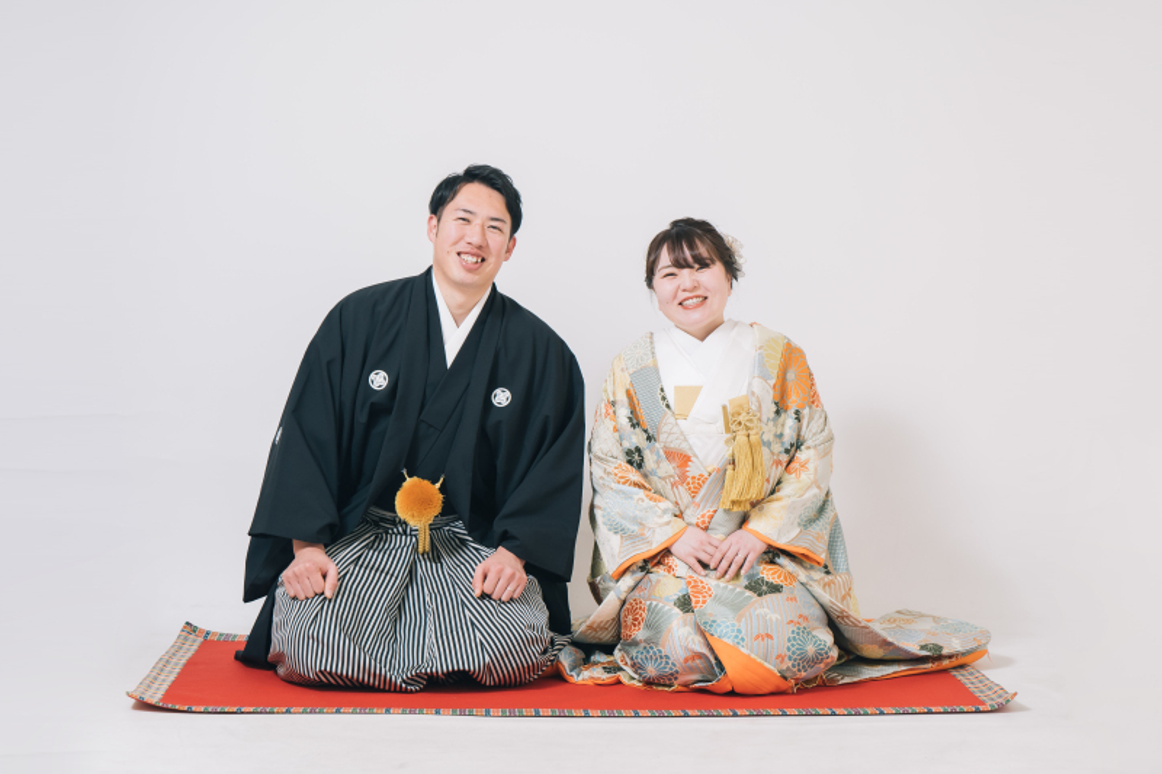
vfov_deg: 19.4
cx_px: 581
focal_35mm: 70
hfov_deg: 28.8
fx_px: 2259
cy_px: 387
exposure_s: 1/125
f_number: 5
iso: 400
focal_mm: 70
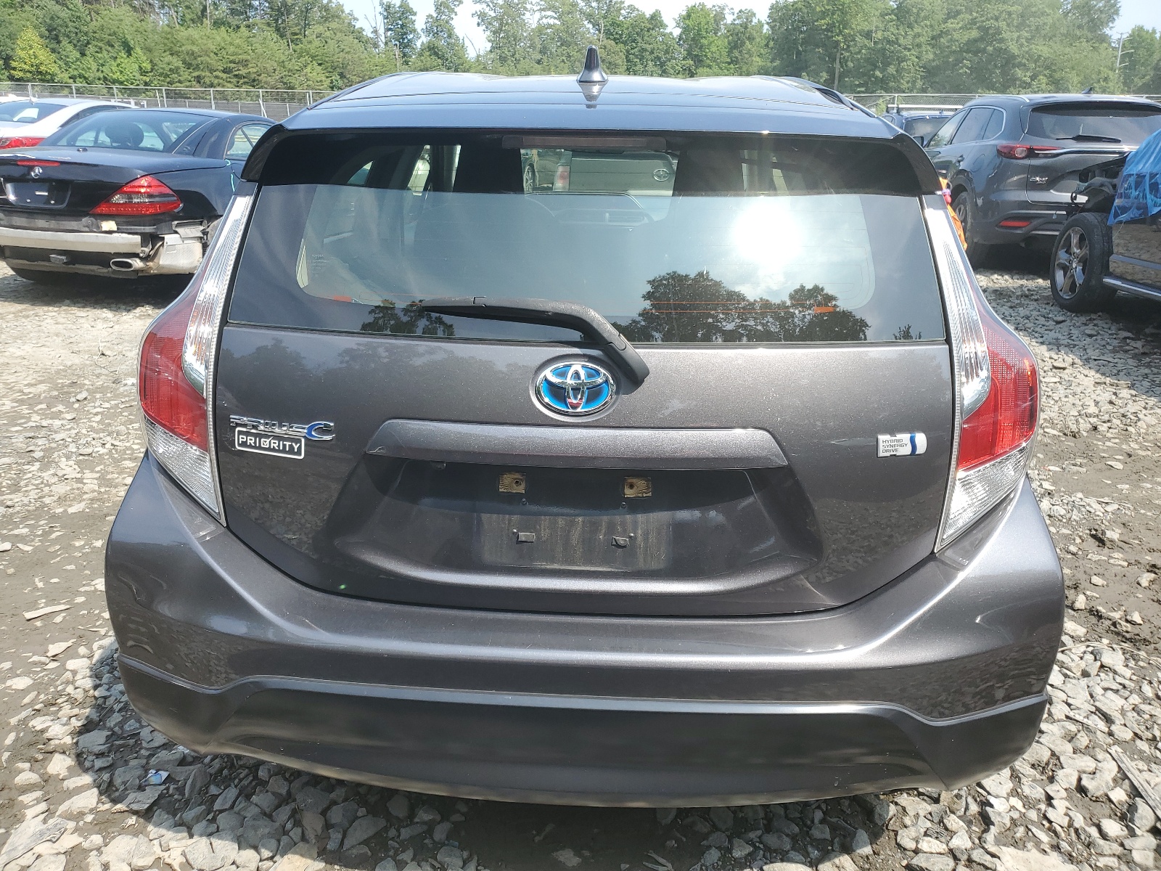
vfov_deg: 53.1
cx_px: 580
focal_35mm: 26
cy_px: 436
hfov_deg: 67.3
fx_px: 872
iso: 50
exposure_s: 1/1000
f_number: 1.5
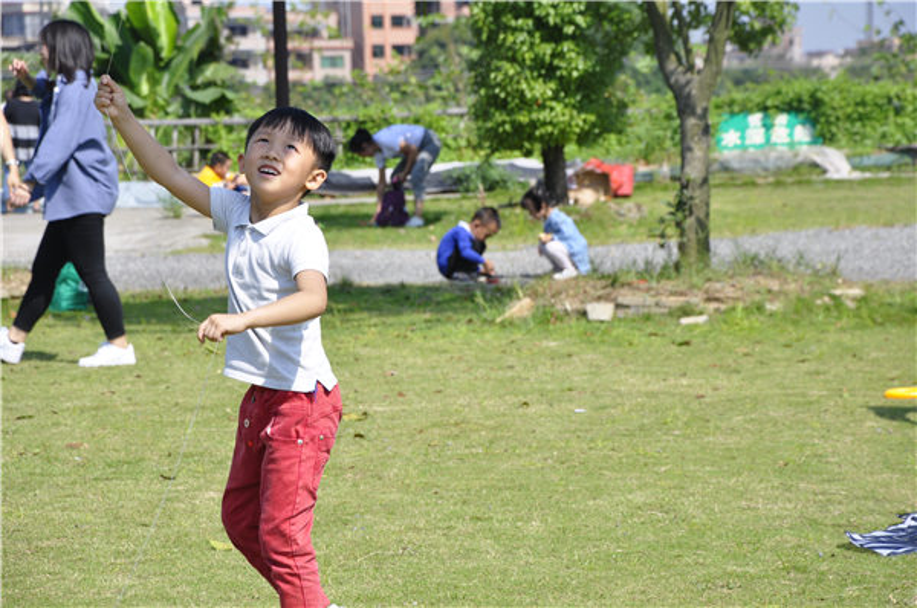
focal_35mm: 158
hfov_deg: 13.1
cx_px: 458
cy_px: 304
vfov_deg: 8.7
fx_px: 4005
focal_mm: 105
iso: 200
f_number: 10
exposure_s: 1/320
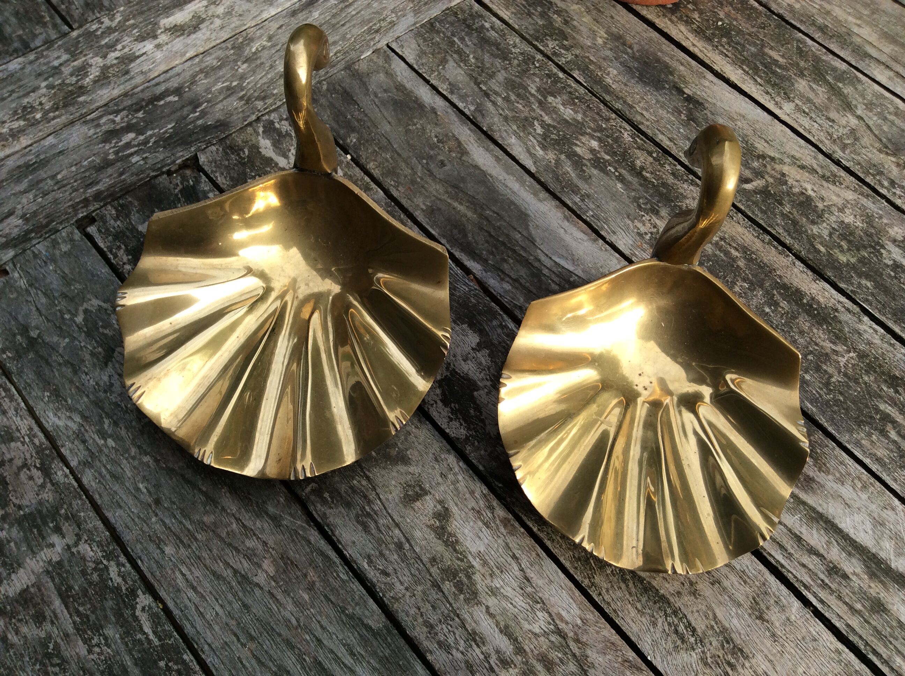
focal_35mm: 32
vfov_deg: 44.1
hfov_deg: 56.9
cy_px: 338
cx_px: 452
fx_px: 835
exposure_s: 1/481
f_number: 2.4
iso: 32
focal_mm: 3.3
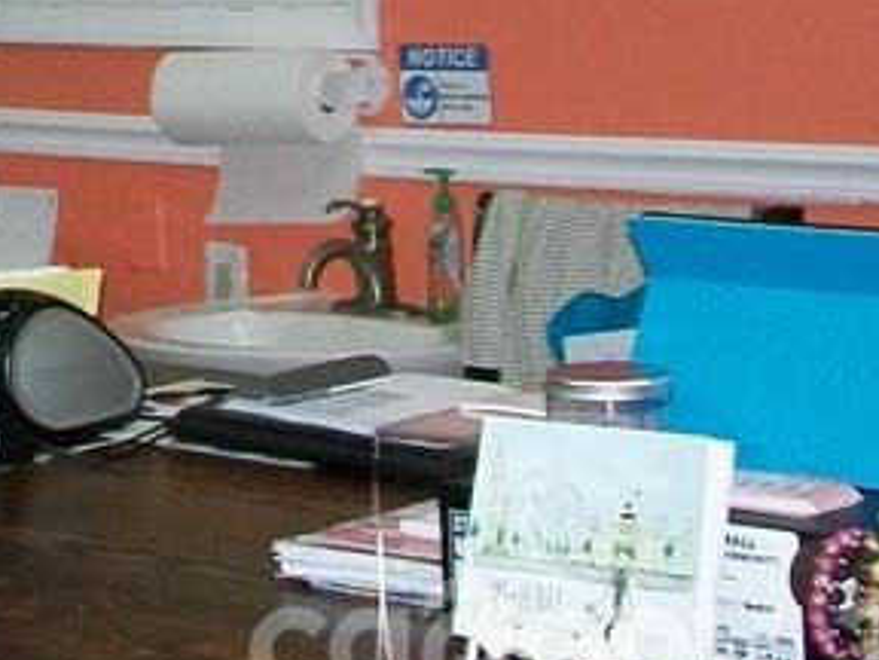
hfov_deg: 14.5
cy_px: -373
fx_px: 3250
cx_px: -406
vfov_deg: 11.1
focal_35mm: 128
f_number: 2.7
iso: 160
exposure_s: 1/60
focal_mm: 6
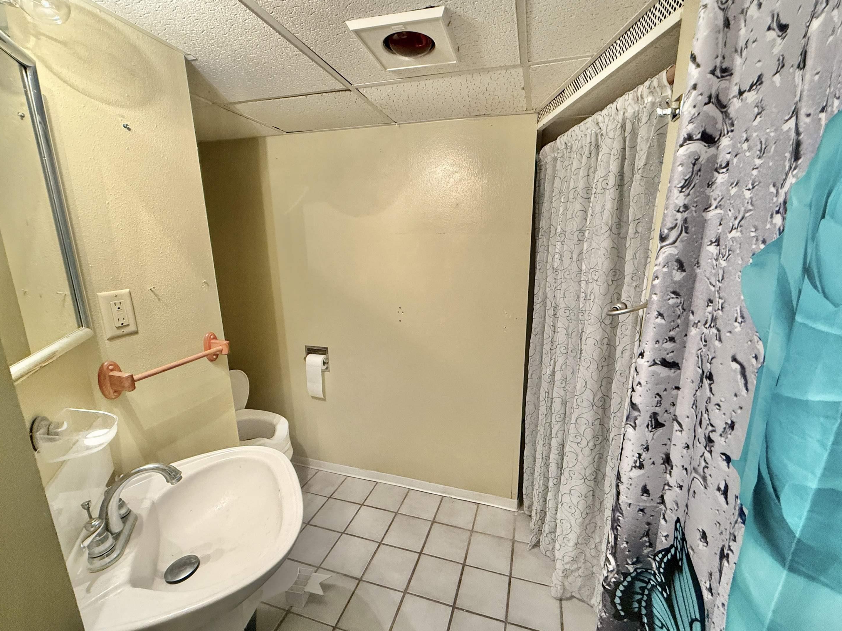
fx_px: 365
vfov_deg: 81.7
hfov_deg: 98.1
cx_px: 435
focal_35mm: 15
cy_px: 317
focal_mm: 2.22
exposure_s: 1/60
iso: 500
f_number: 2.2
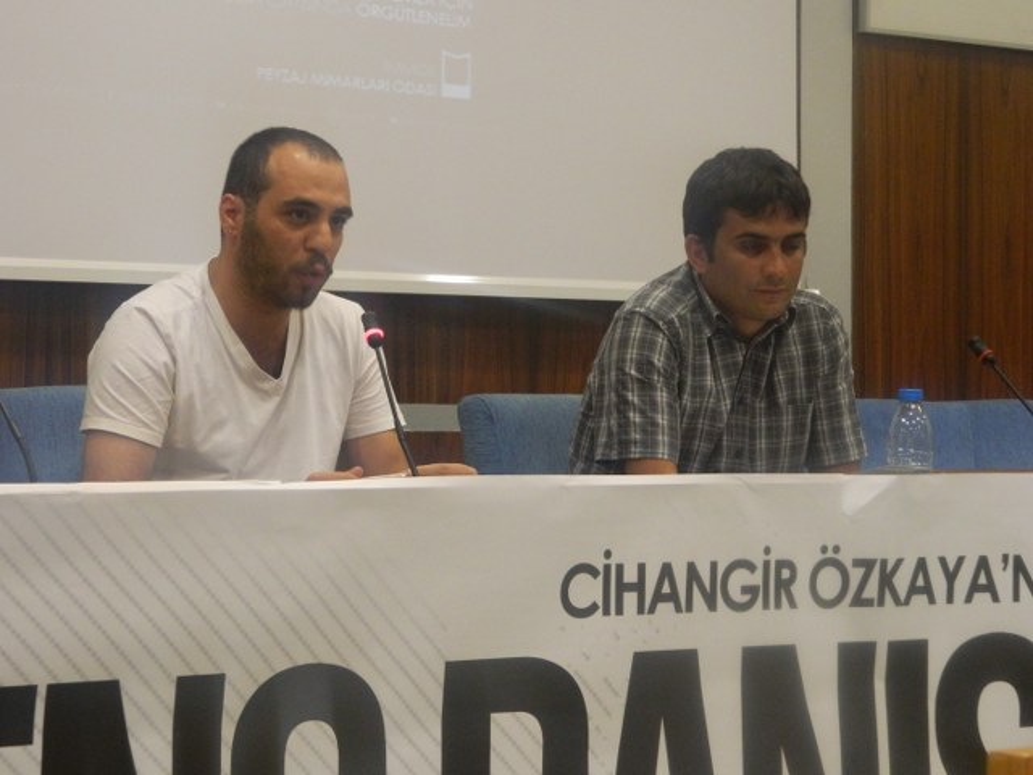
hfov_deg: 19.1
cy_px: 388
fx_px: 3074
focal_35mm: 103
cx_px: 516
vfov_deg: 14.4
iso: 400
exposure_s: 1/15
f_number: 4.5
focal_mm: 18.6
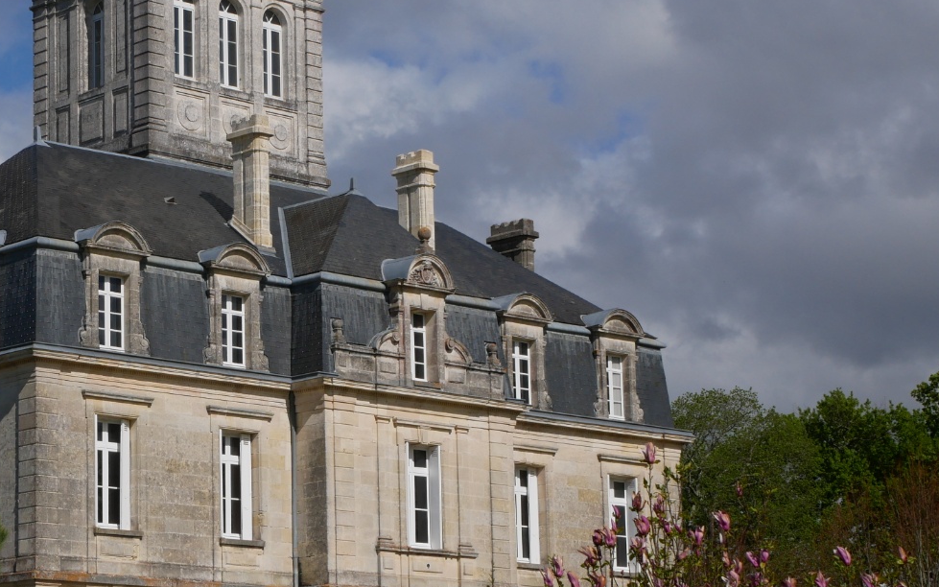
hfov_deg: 19.8
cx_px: 216
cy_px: 326
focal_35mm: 104
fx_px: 2662
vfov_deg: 12.6
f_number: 10
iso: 200
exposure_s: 1/800
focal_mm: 30
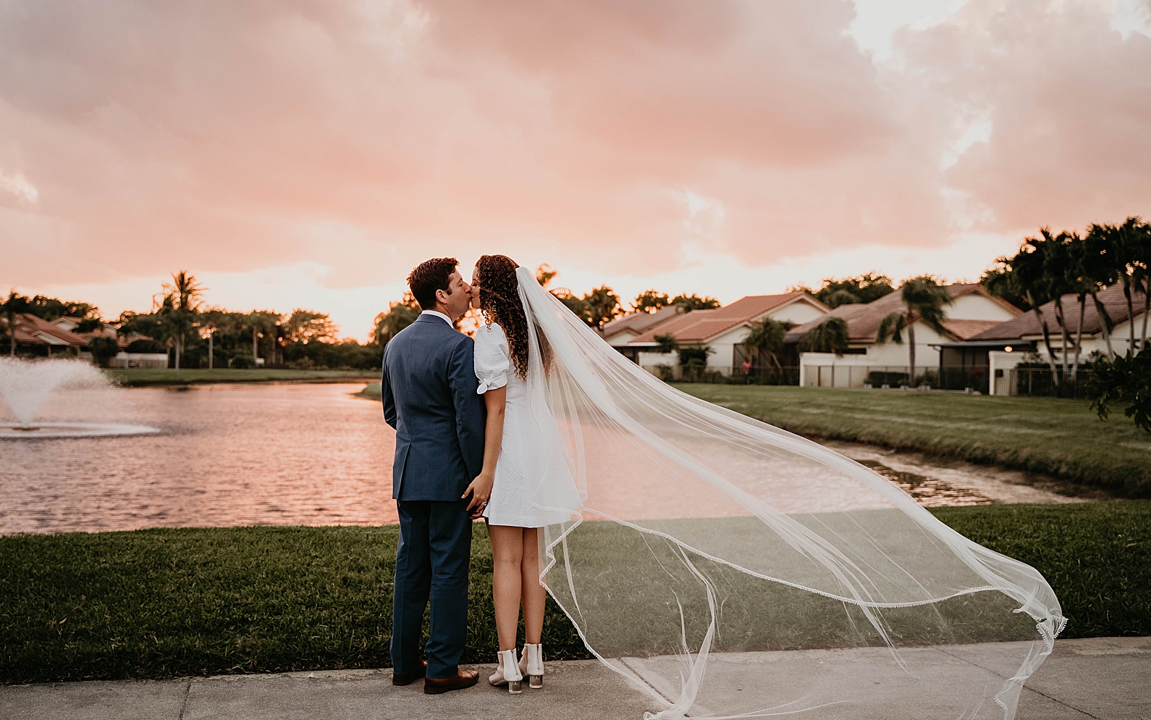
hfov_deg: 49.3
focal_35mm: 40
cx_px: 576
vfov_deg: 32.0
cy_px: 375
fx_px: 1255
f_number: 2.8
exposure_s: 1/400
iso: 640
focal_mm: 39
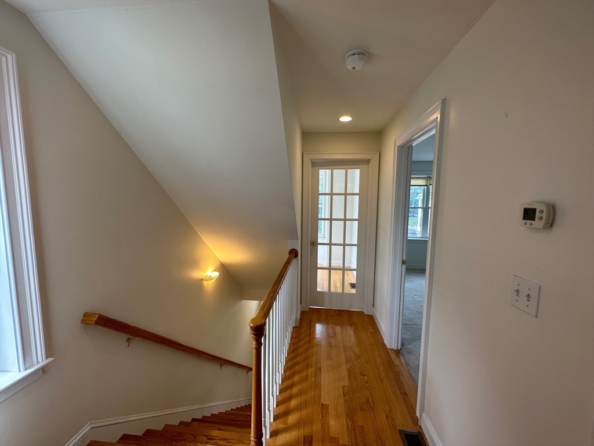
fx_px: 240
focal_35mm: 14
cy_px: 223
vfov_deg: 85.7
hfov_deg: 102.1
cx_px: 297
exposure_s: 1/120
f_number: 2.2
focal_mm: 2.22
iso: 64
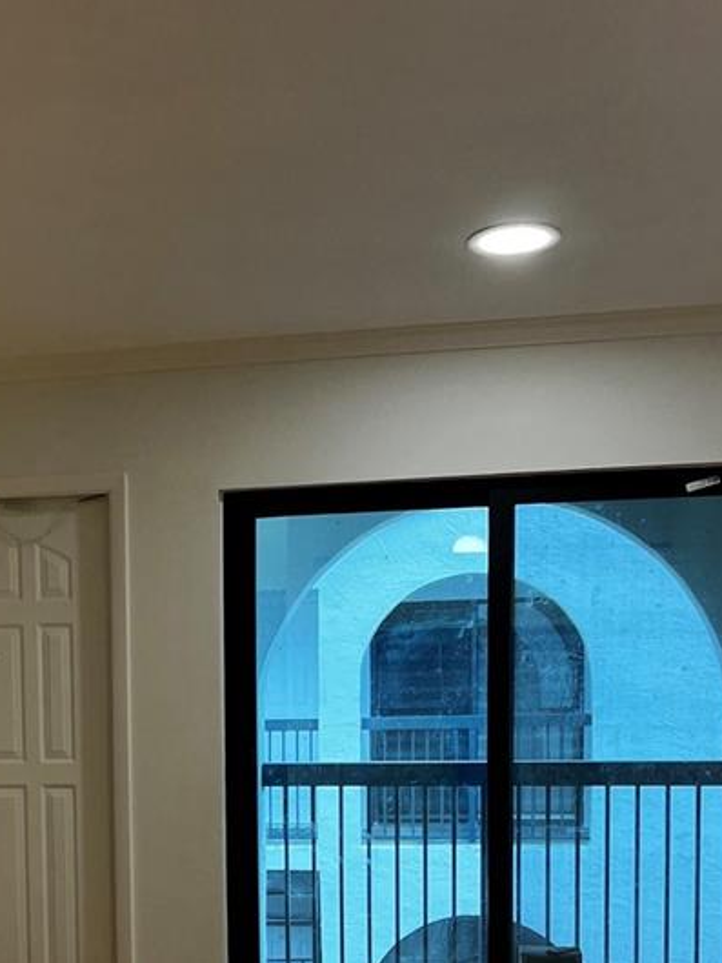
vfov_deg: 31.5
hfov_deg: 24.3
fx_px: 1640
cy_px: 825
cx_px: 98
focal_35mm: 59
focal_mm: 5.7
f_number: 1.5
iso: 50
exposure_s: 1/120
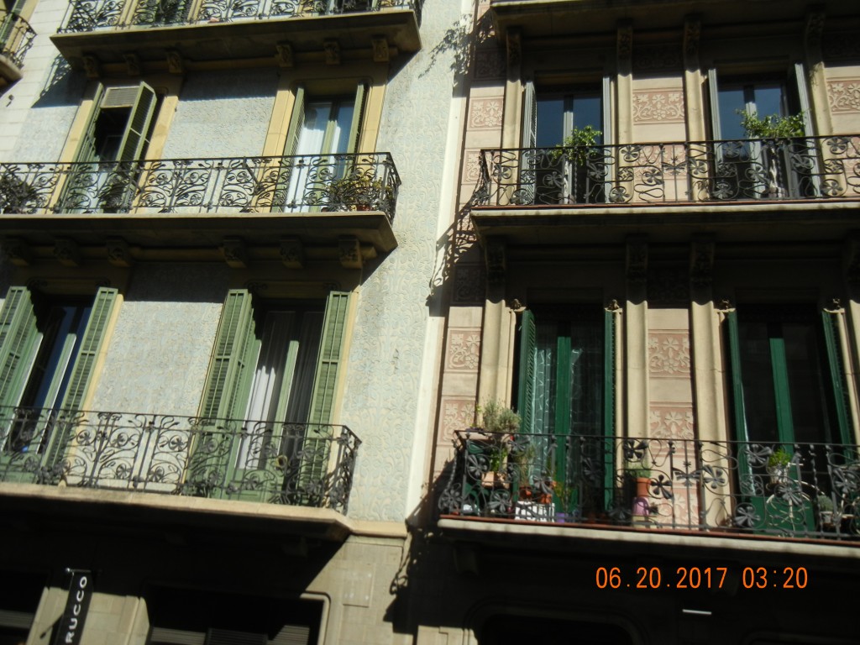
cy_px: 322
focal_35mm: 30
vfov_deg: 46.8
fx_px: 745
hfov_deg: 60.0
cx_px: 430
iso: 160
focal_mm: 5.4
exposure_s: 1/432
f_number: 7
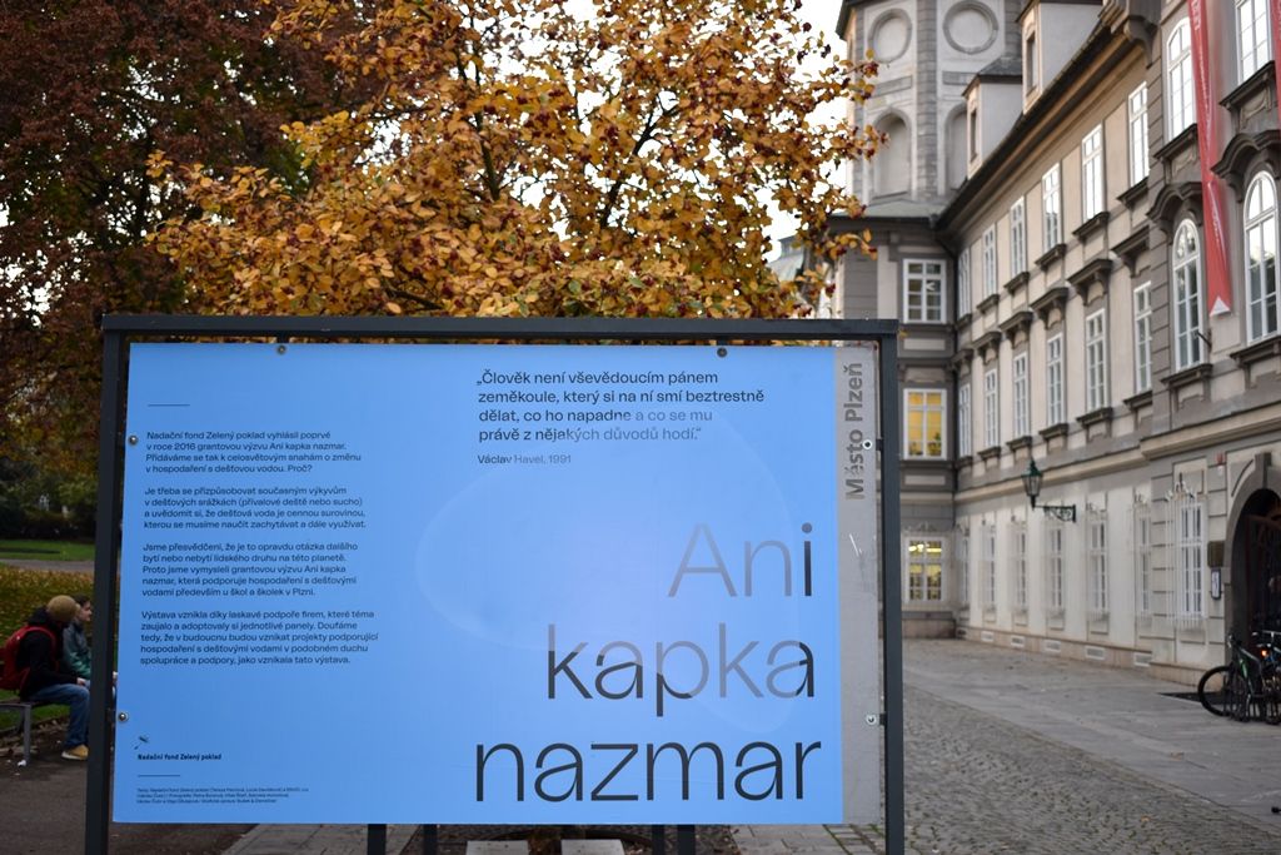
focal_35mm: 44
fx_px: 1548
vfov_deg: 30.9
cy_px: 428
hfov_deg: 45.0
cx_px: 640
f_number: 4.2
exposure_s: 1/60
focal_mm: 29
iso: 280
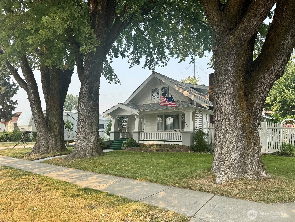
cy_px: 111
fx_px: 205
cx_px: 148
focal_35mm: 24
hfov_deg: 71.6
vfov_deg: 56.8
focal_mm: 6.76
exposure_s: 1/1869
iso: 80
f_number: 1.78
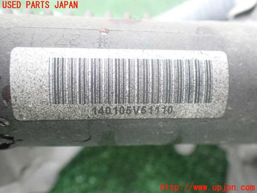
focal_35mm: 30
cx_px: 128
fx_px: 223
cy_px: 96
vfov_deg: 46.8
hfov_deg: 60.0
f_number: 2.3
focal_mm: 5.4
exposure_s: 1/125
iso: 400
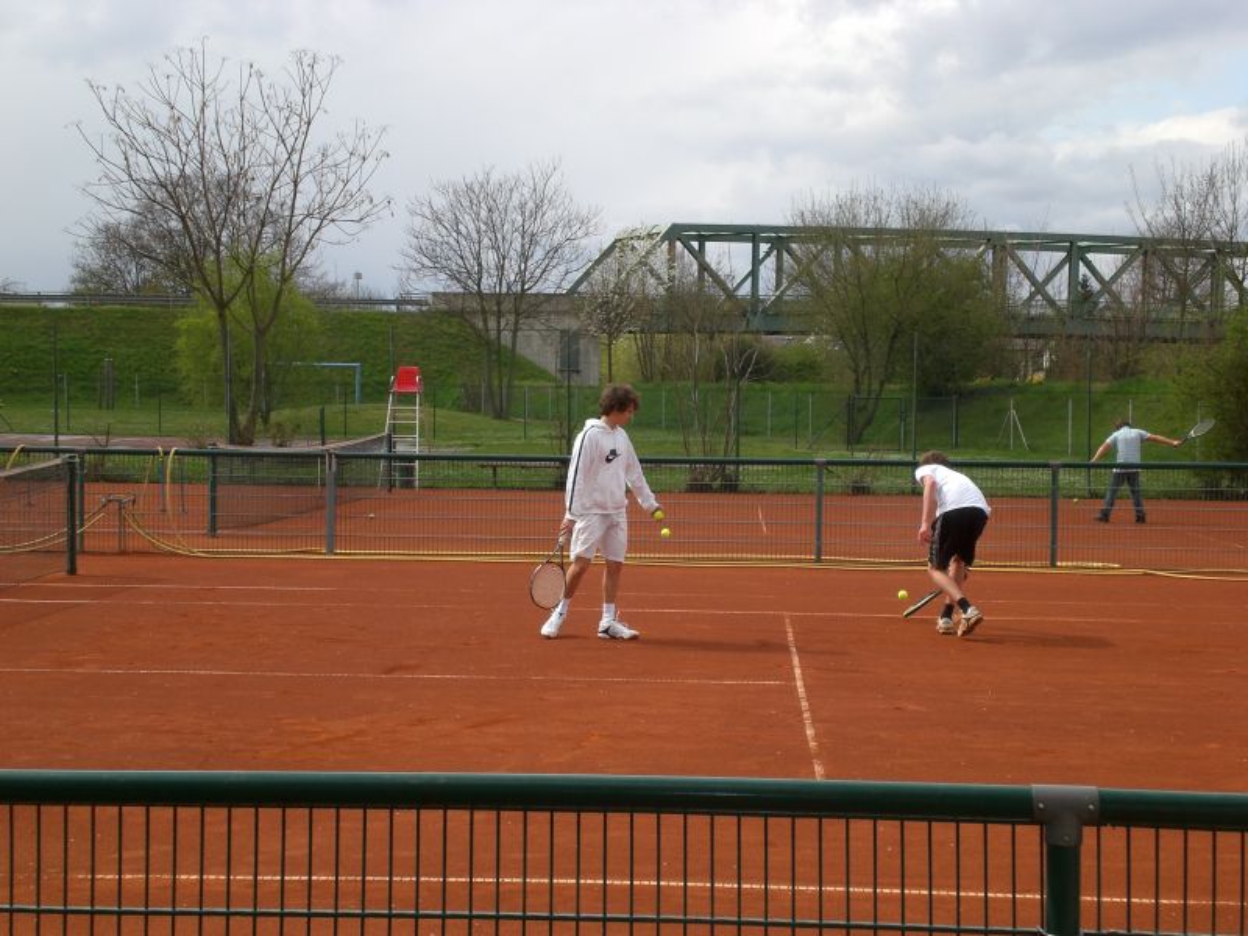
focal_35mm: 63
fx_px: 2271
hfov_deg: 30.7
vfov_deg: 23.3
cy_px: 468
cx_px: 624
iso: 50
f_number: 5.7
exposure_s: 1/250
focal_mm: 10.4
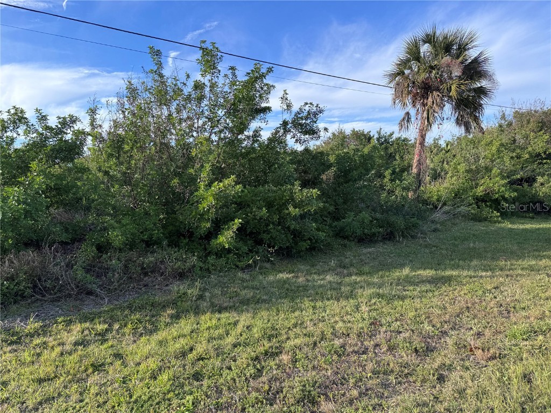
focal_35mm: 24
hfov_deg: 71.6
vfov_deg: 56.8
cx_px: 276
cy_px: 206
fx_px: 382
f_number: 1.78
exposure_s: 1/1637
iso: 80
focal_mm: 6.76
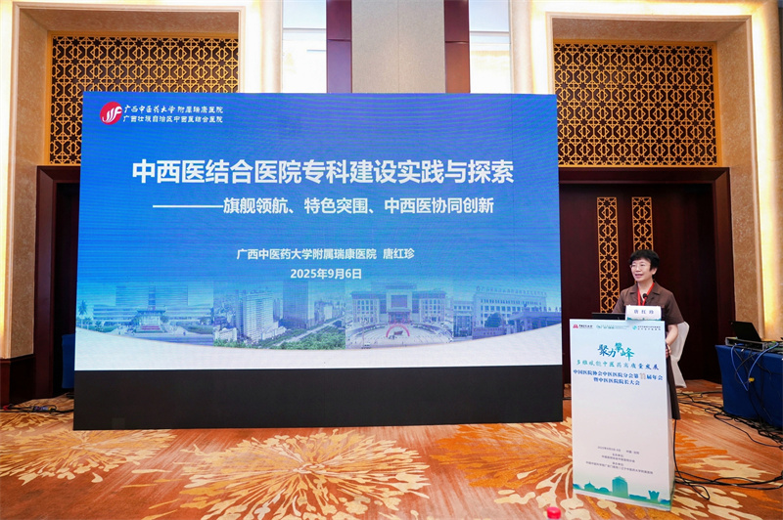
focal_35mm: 24
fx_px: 522
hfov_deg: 73.8
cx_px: 392
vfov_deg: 53.1
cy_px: 260
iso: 1000
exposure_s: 1/200
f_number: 4
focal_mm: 24
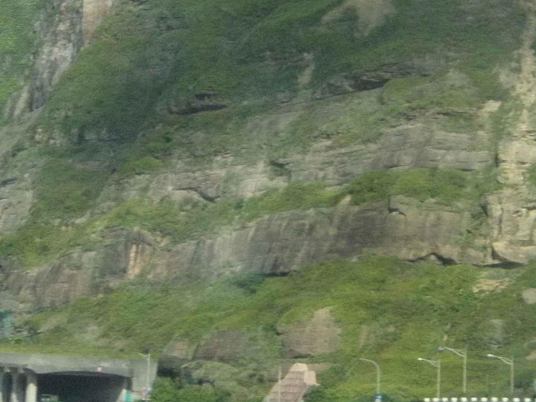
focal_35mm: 215
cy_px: 59
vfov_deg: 6.9
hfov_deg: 9.2
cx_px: 115
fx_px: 3329
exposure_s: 1/500
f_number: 4.3
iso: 500
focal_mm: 15.52
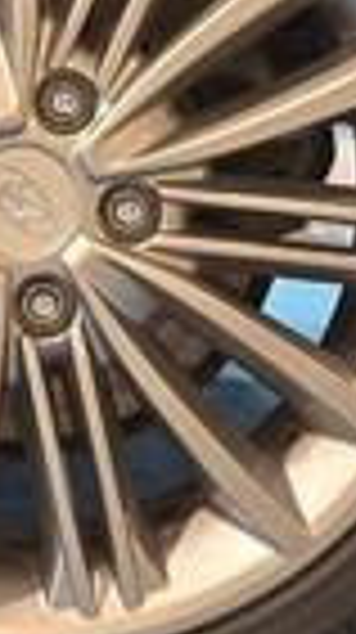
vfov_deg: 18.4
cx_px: -194
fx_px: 1919
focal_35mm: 114
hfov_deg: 10.2
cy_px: 31
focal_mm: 6.3
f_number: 1.7
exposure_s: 1/100
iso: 200
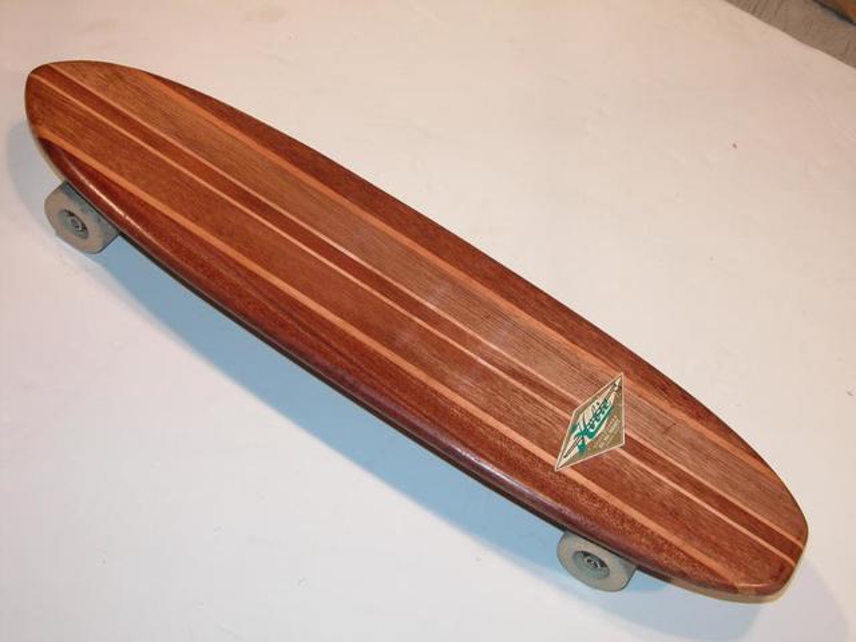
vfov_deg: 25.2
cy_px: 321
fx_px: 1434
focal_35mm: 58
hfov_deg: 33.2
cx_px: 428
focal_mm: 14.7
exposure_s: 1/97
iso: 100
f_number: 3.5
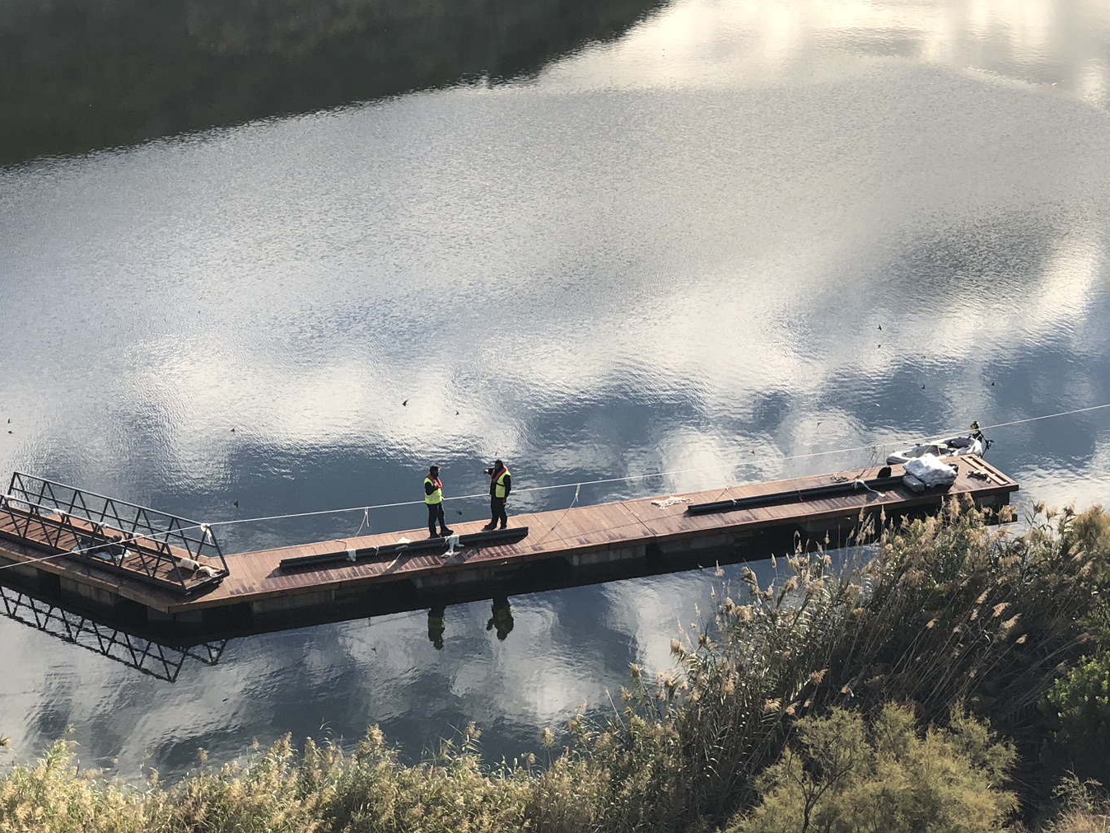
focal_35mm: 79
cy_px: 269
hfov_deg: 24.6
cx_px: 748
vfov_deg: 18.6
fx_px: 2533
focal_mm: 6
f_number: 2.4
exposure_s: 1/873
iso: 16
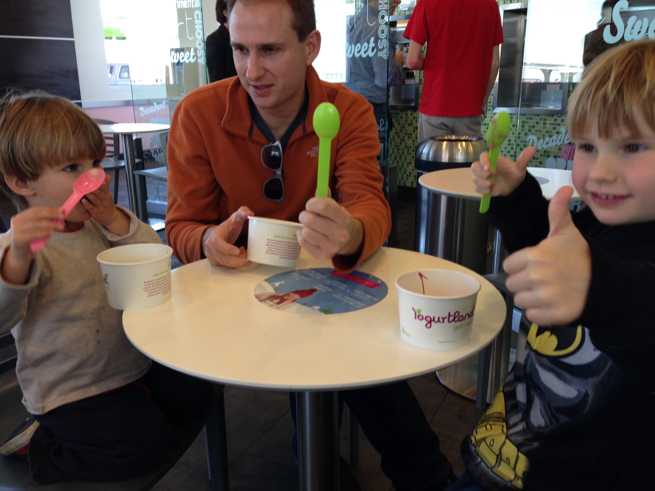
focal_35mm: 33
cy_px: 246
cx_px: 328
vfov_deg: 42.9
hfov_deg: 55.4
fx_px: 624
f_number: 2.4
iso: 64
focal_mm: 4.12
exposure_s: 1/40
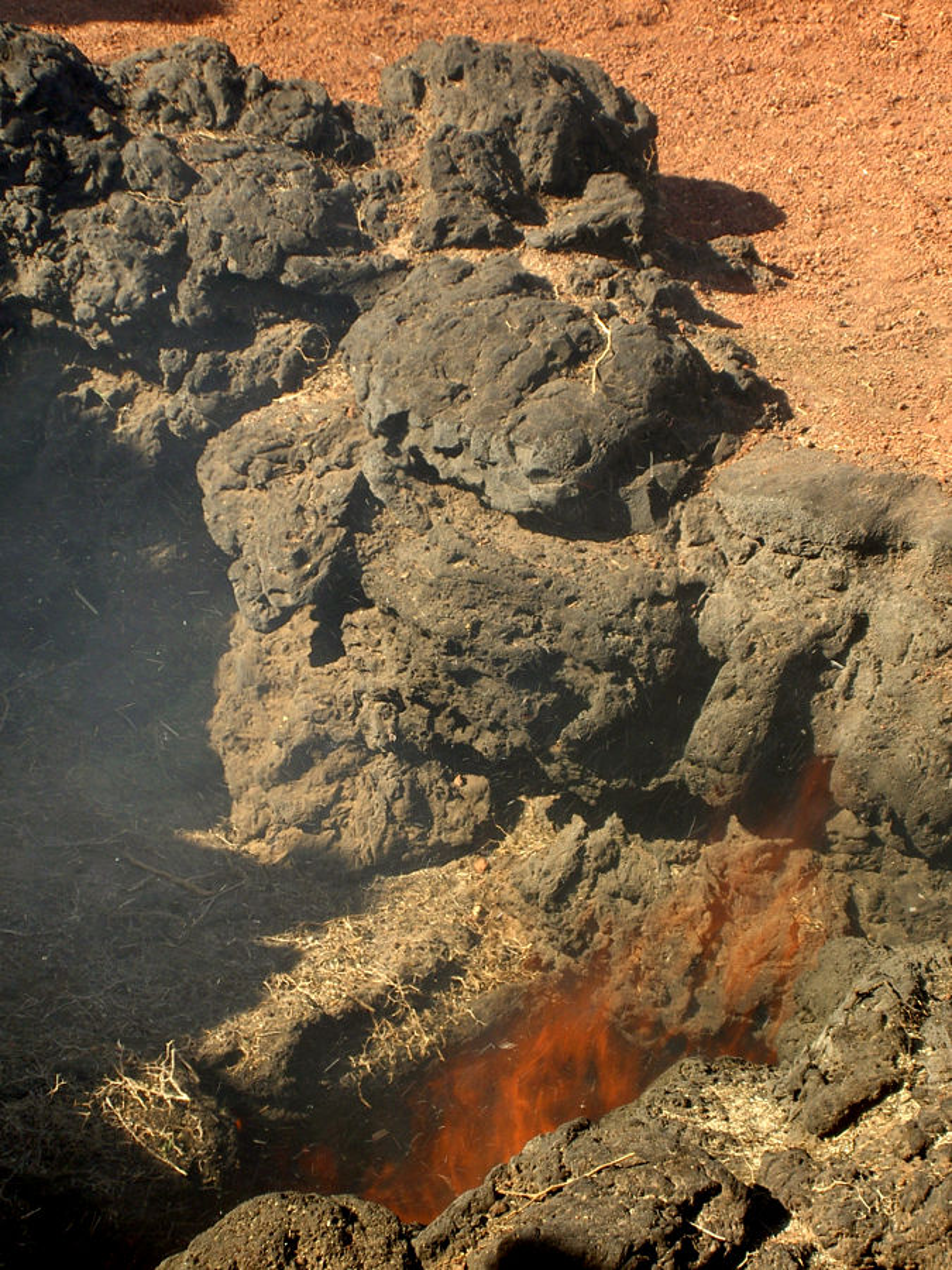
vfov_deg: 19.3
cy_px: 635
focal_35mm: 102
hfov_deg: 14.5
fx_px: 3740
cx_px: 476
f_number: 4.9
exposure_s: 1/125
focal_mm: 16.8
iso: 50
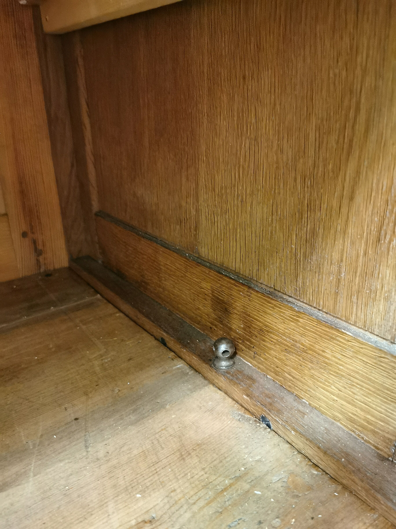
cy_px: 264
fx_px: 427
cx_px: 198
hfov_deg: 49.7
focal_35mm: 28
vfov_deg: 63.4
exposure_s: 1/16.7
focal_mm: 5.56
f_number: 1.6
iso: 1600
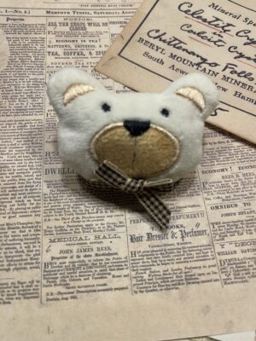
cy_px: 170
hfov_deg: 54.9
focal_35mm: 25
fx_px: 247
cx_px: 128
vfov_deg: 69.4
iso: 80
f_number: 1.6
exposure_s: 1/50
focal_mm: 5.1
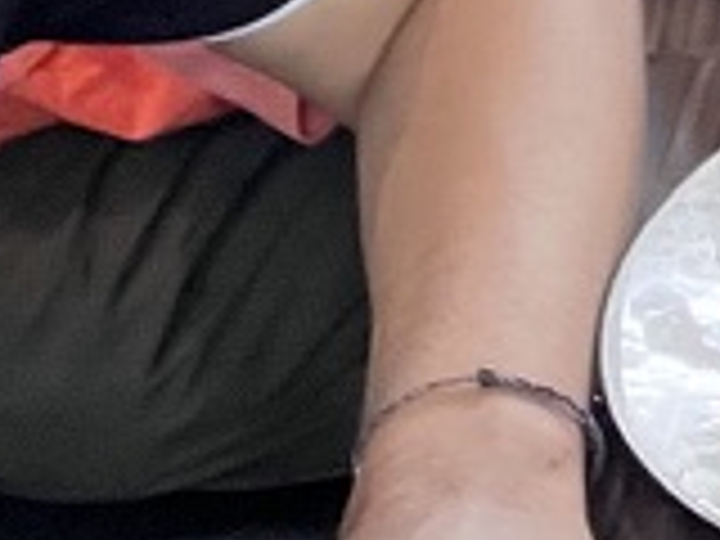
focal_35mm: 147
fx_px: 3058
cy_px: -922
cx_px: 1408
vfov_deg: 8.8
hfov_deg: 12.0
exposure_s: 1/59
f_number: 2.2
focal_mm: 2.71
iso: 400
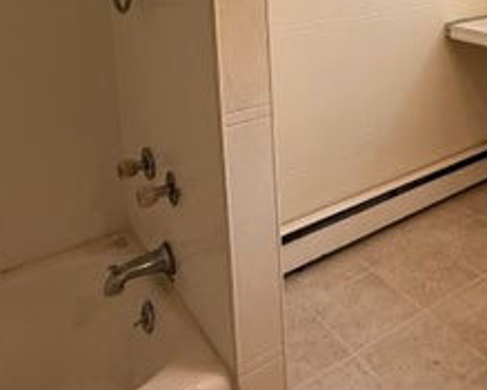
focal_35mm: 40
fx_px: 576
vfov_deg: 34.1
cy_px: 2
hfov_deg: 43.5
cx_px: 396
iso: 125
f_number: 2.2
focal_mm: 2.22
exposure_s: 1/120
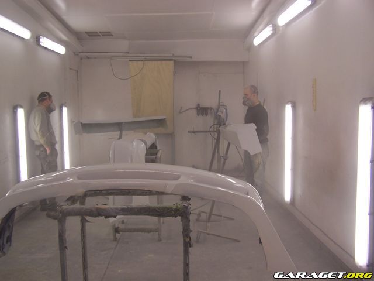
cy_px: 140
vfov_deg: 37.7
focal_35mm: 38
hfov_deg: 49.0
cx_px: 187
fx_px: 411
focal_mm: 6.3
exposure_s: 1/45
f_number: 2.8
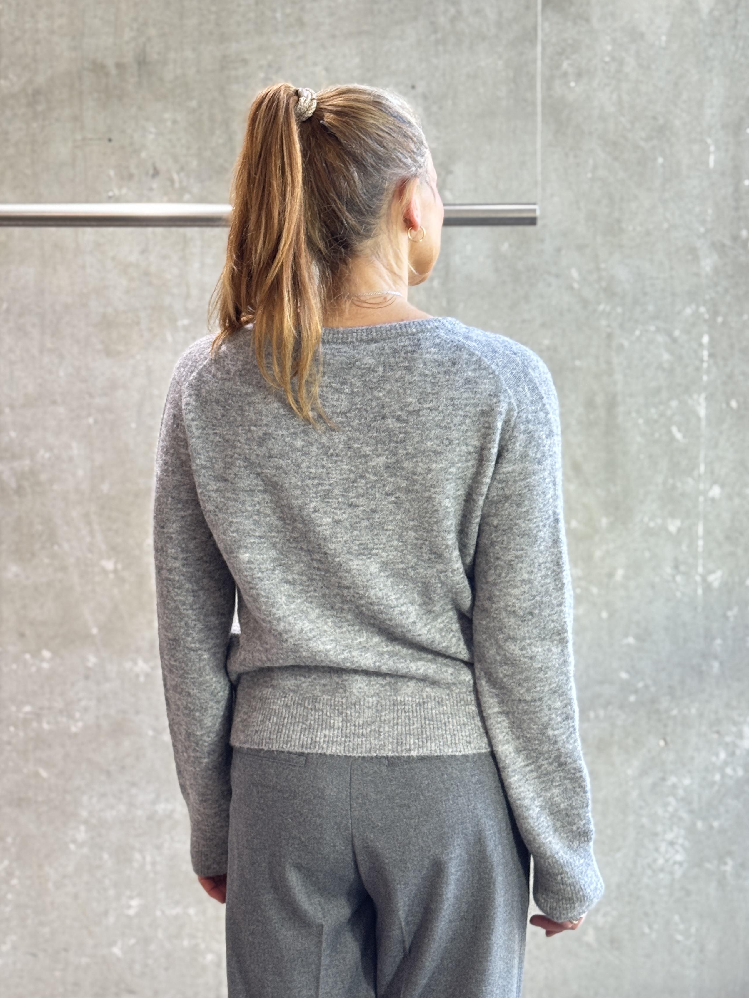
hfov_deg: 25.7
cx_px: 382
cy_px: 446
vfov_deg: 33.7
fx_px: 1644
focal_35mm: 57
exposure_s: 1/50
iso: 80
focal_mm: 6.76
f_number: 1.78
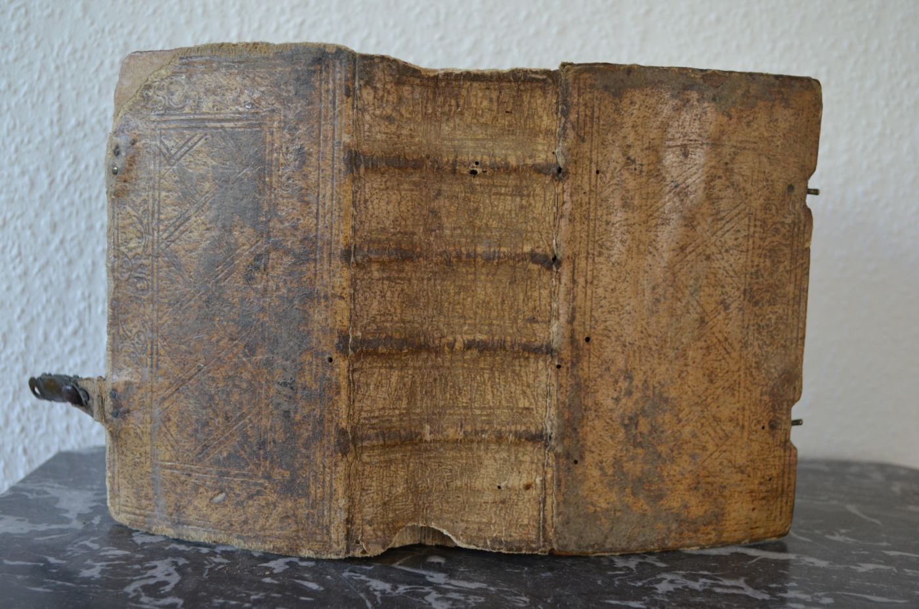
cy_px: 304
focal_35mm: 45
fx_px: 1146
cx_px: 460
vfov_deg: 29.7
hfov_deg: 43.7
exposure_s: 1/60
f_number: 4.5
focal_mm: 30
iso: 1100
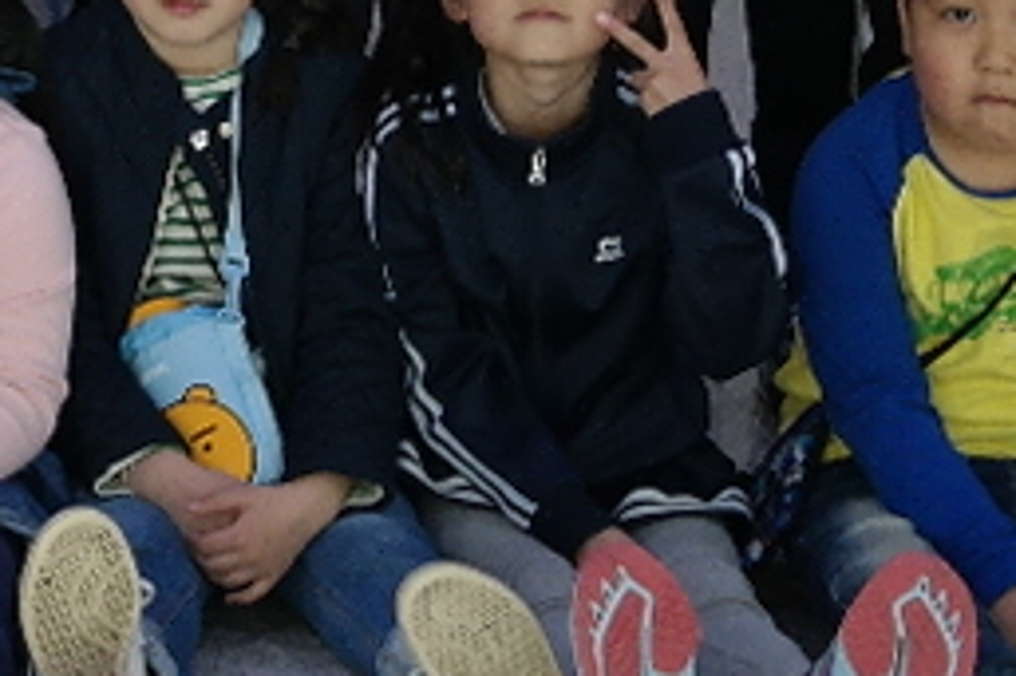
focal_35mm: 202
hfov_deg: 9.7
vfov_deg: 6.6
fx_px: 5697
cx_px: -806
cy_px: -668
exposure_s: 1/40
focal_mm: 20
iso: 400
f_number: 3.5
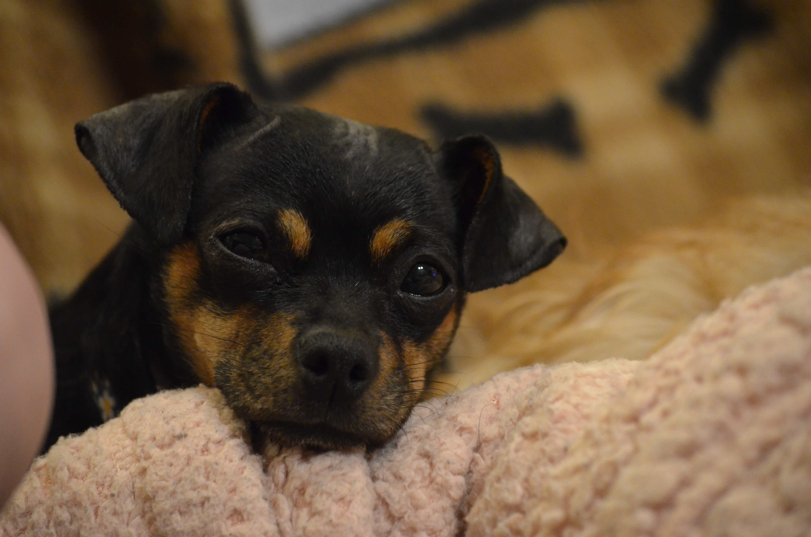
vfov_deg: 5.9
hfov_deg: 8.9
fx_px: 5227
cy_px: 268
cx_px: 406
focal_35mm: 232
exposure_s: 1/30
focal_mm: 155
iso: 3200
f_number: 5
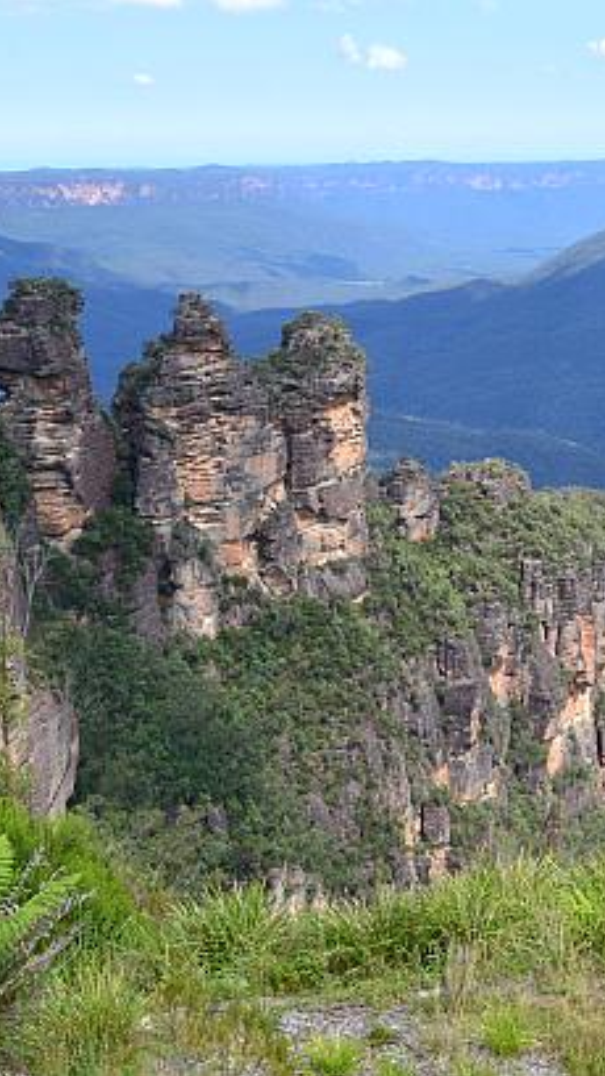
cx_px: 297
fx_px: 1563
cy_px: 538
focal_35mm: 55
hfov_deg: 21.9
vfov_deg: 38.0
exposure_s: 1/320
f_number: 10
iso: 400
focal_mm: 23
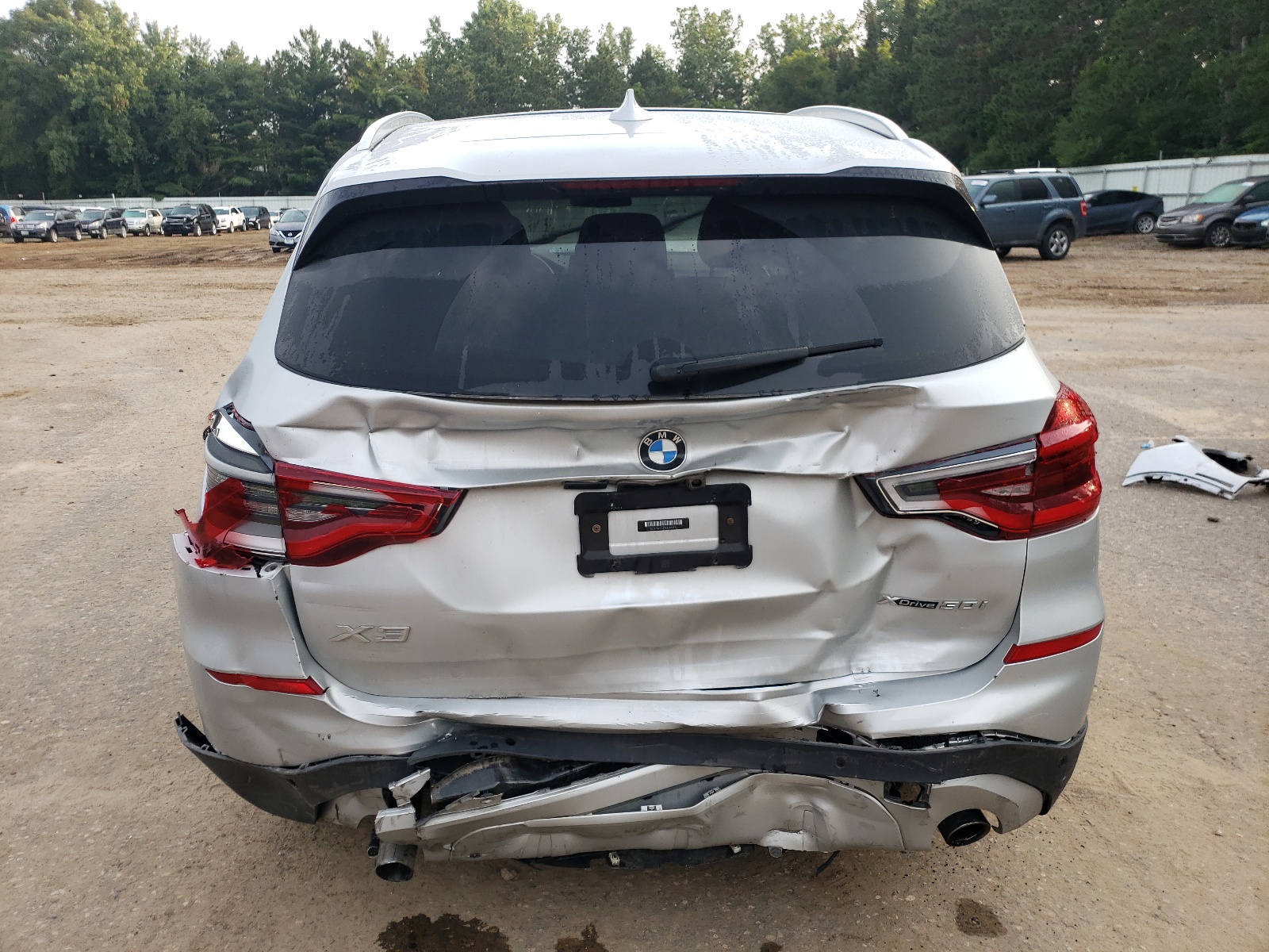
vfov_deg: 53.1
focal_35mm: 26
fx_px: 953
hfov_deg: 67.3
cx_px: 634
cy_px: 476
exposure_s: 1/500
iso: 50
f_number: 1.5
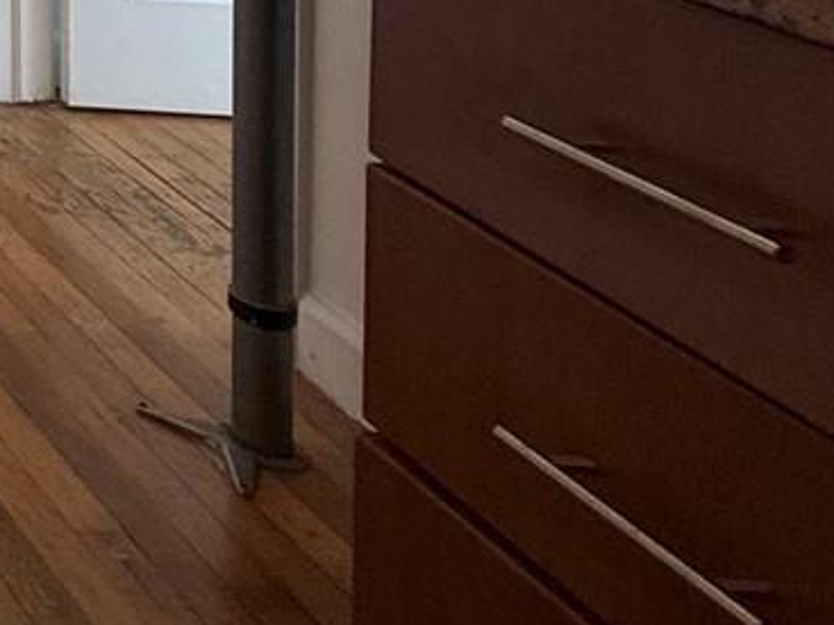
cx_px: -827
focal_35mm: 61
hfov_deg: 19.1
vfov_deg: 19.4
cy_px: -425
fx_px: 1469
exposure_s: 1/120
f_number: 2.2
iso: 125
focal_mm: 2.22
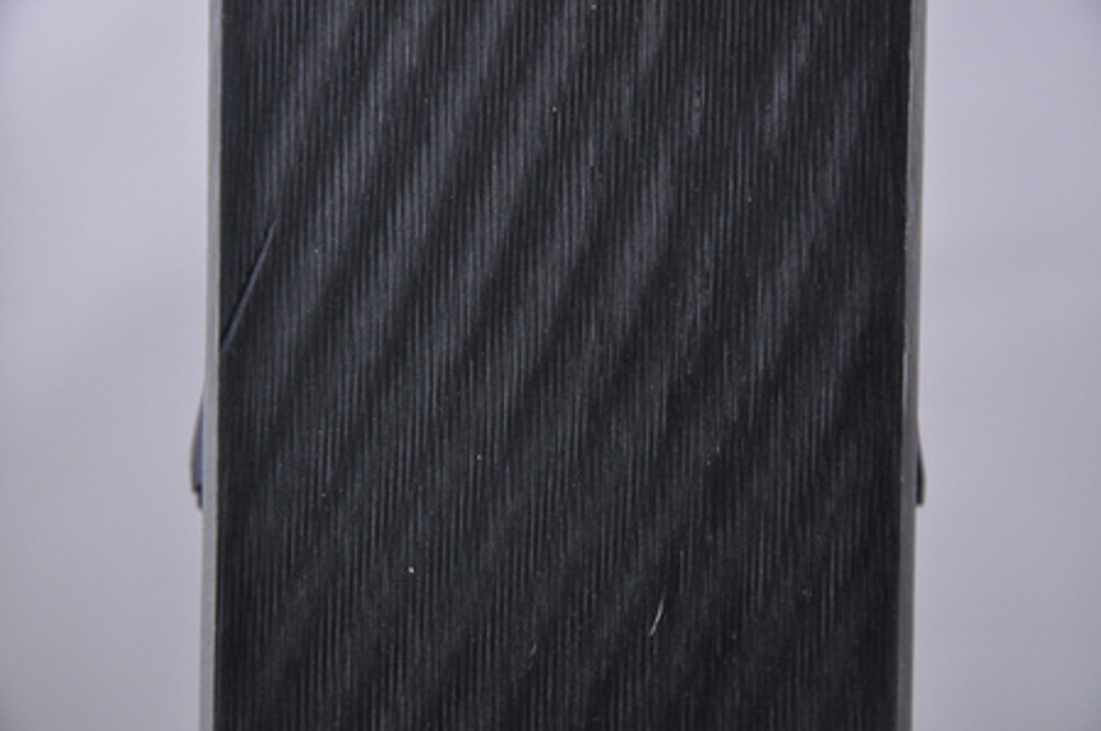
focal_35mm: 158
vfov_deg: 8.7
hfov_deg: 13.1
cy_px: 366
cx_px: 550
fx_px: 4812
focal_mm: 105
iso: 3200
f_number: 8
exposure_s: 1/125
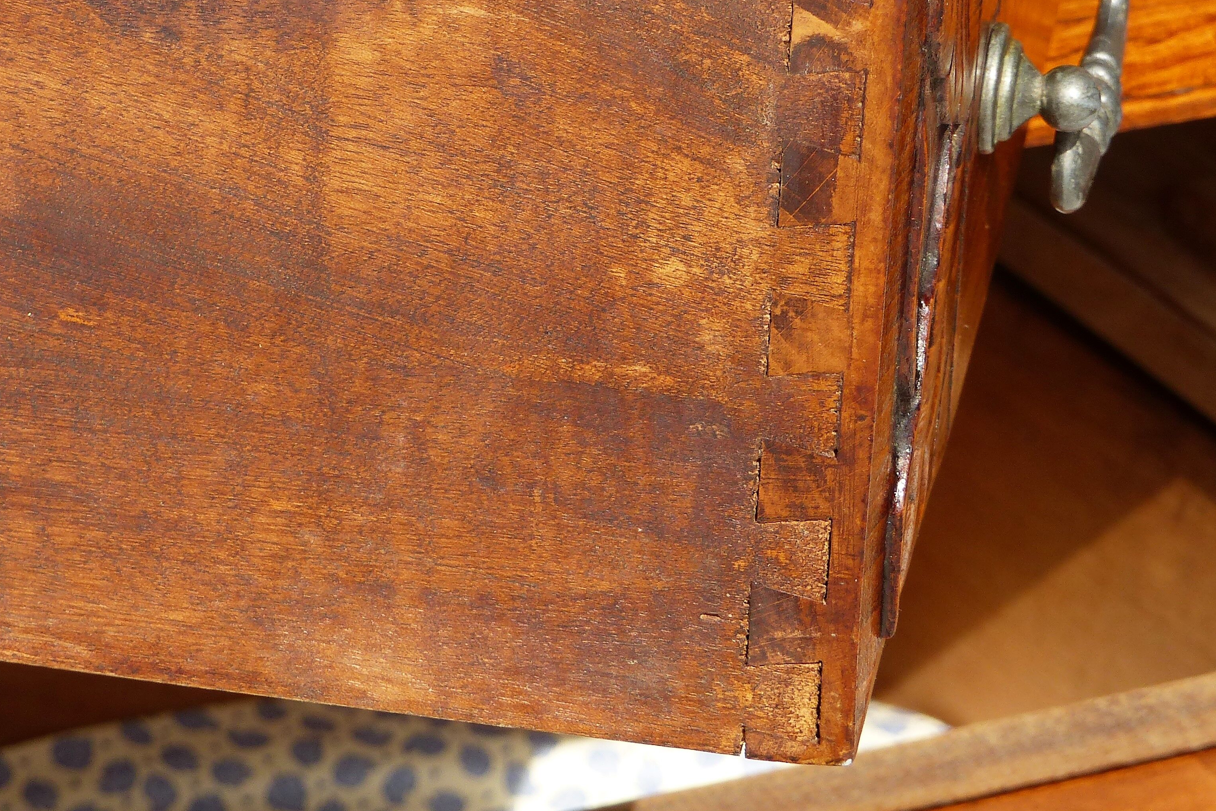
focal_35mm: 220
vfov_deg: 6.2
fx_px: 7431
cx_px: 528
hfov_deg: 9.4
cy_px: 255
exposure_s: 1/500
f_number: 4
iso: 100
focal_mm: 26.5
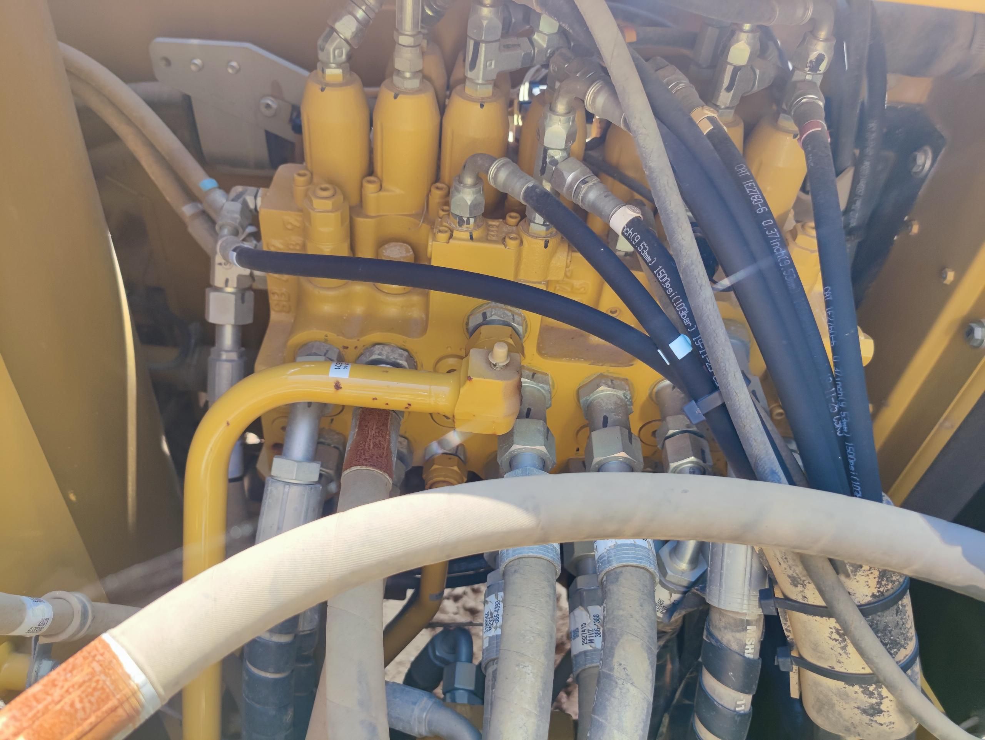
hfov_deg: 67.3
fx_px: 740
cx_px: 492
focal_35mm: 26
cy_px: 370
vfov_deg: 53.1
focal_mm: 5.58
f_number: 1.6
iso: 50
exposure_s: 1/435
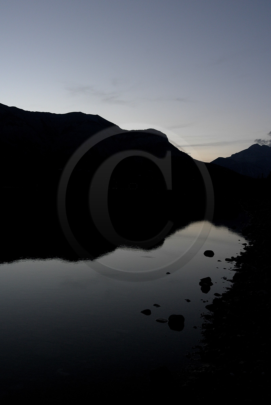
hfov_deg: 36.9
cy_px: 202
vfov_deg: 53.1
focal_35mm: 36
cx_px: 136
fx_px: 406
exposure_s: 1/640
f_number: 4.5
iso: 800
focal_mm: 24
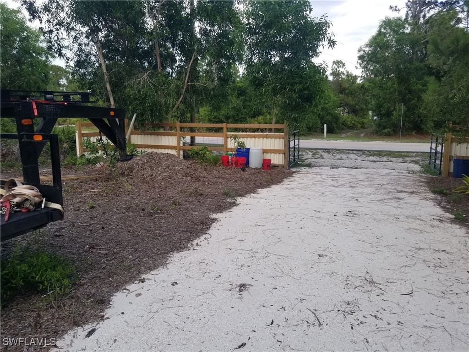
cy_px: 176
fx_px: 352
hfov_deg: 67.3
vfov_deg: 53.1
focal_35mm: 26
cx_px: 234
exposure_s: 1/698
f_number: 1.7
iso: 50
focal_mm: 4.3
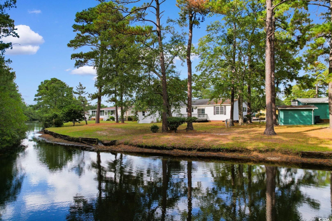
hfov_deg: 78.6
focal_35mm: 22
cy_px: 110
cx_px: 166
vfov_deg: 57.2
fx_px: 203
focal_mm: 8.38
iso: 100
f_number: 2.8
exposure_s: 1/120
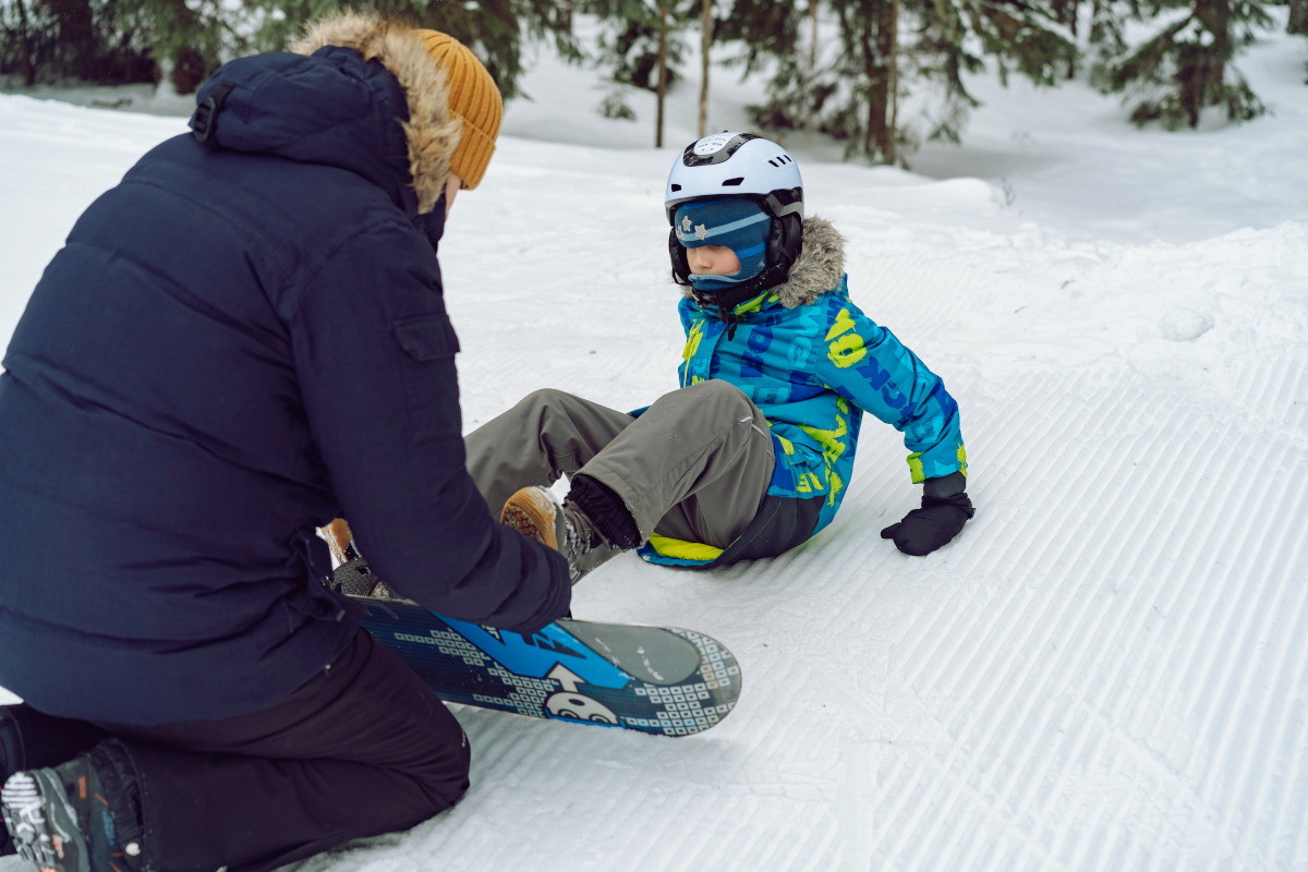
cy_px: 436
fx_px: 1998
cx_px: 654
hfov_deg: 36.2
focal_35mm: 55
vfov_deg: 24.6
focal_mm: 55
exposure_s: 1/320
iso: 200
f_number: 3.5
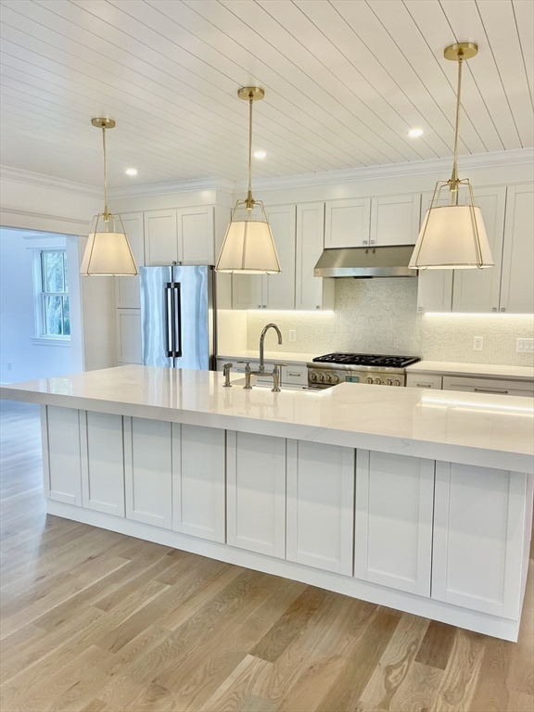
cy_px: 356
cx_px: 267
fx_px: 514
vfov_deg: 69.4
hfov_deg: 54.9
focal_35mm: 25
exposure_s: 1/120
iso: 40
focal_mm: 5.1
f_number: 1.6
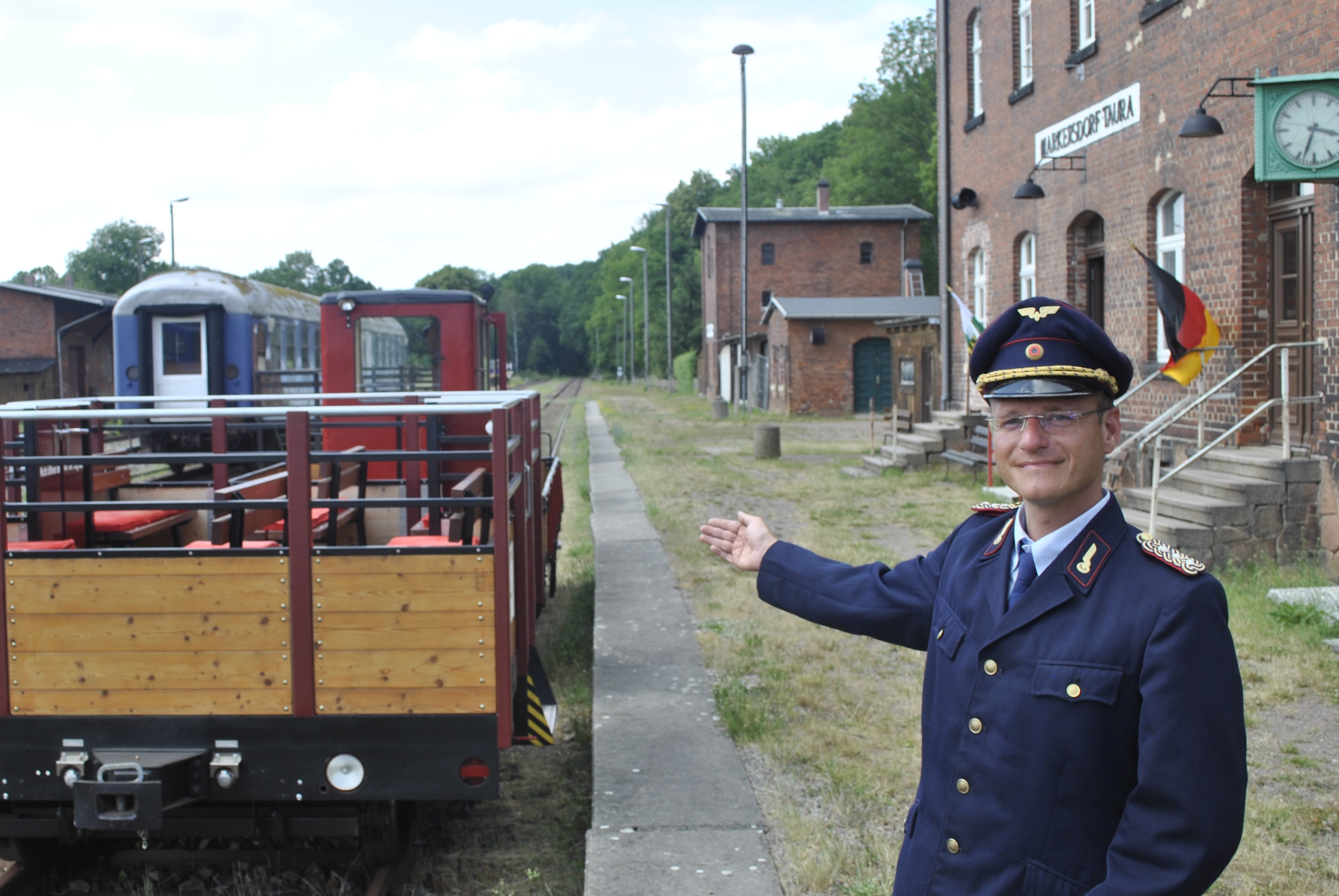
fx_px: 1490
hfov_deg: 48.2
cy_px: 444
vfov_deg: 33.5
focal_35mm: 40
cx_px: 550
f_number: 6.3
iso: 100
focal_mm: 20
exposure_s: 1/160
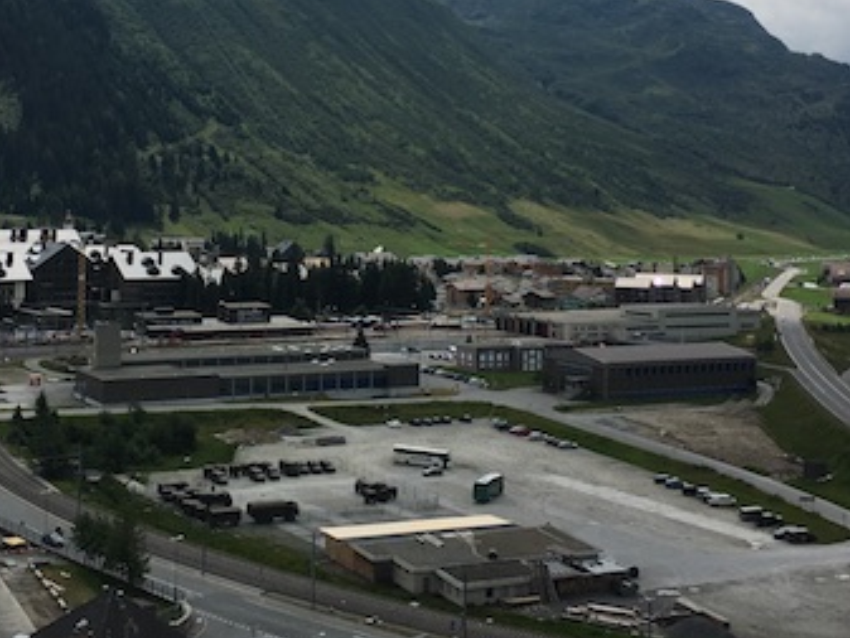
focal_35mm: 55
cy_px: 212
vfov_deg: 26.4
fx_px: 1351
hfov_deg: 34.6
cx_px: 290
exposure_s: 1/3205
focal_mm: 4.15
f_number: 2.2
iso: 25
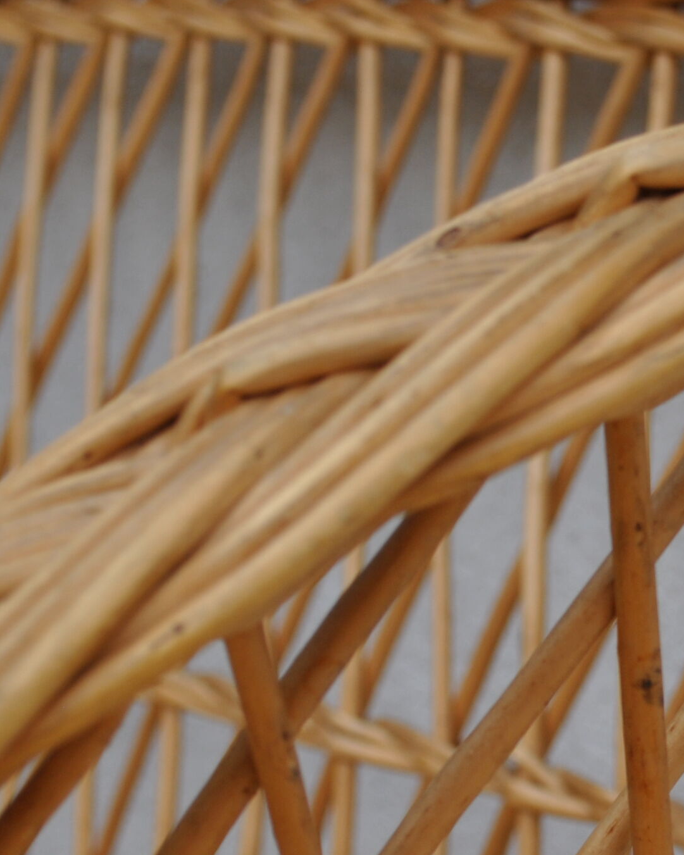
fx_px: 3576
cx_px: 799
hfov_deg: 10.8
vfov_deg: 13.6
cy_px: 610
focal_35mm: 141
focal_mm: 35
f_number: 7.1
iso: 100
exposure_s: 1/200
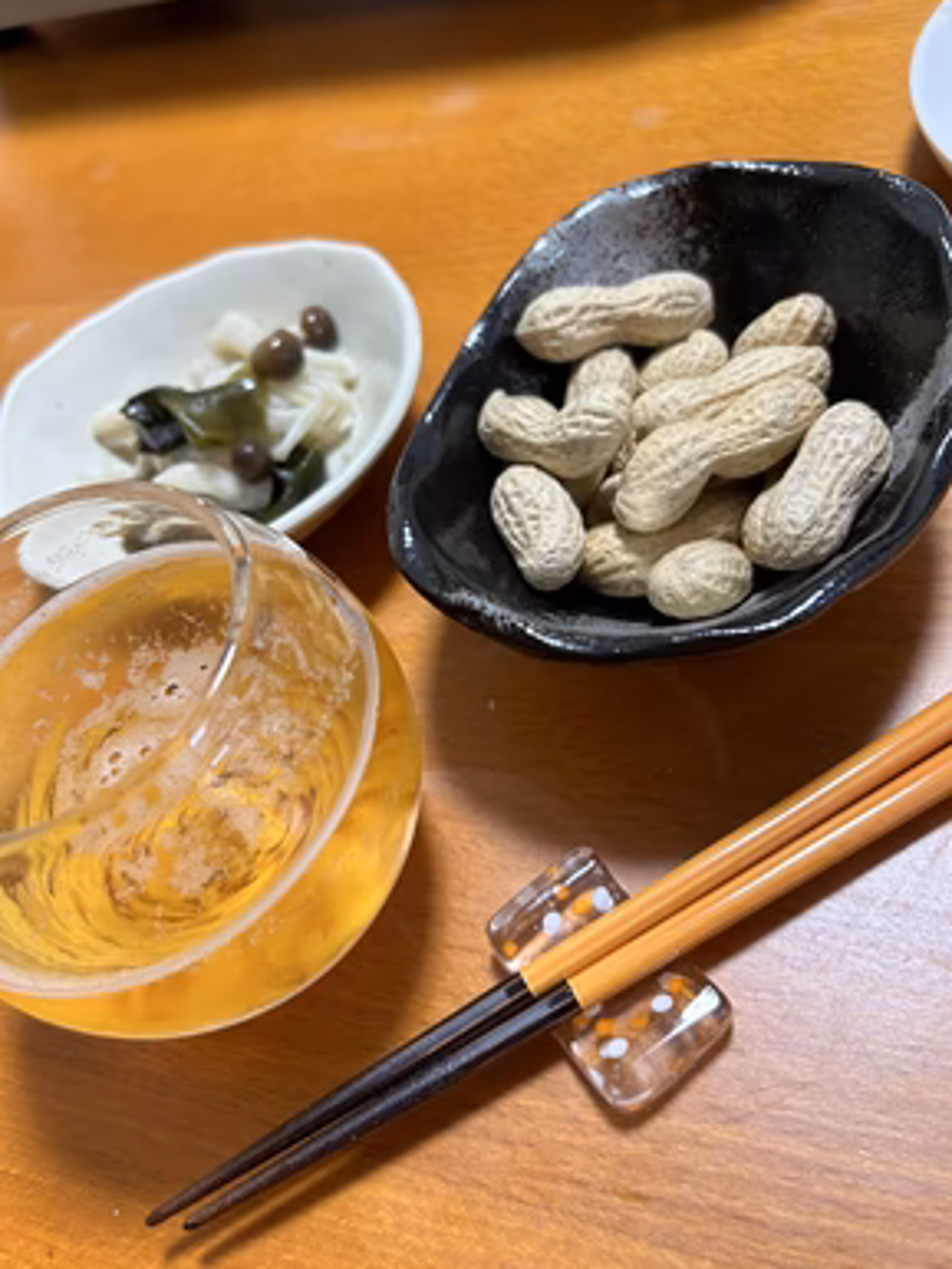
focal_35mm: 27
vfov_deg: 65.3
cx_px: 461
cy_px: 649
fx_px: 990
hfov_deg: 51.4
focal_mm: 5.7
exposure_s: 1/60
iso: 100
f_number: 1.5
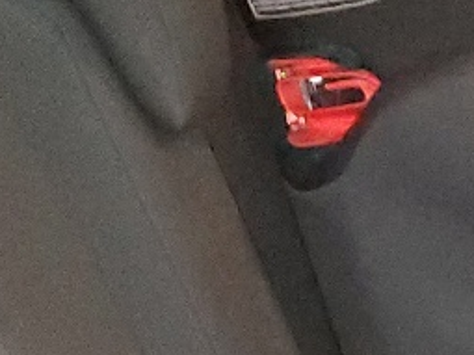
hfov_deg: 11.4
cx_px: 822
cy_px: 561
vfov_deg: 8.8
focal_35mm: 163
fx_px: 2231
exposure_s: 1/15
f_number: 1.5
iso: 918
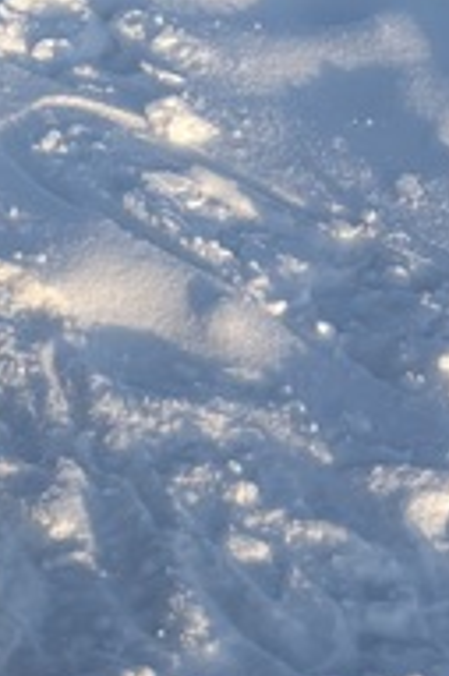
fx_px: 2717
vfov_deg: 13.2
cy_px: -411
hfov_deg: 9.2
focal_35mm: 145
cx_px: -216
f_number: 1.6
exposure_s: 1/1337
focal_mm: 5.96
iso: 50
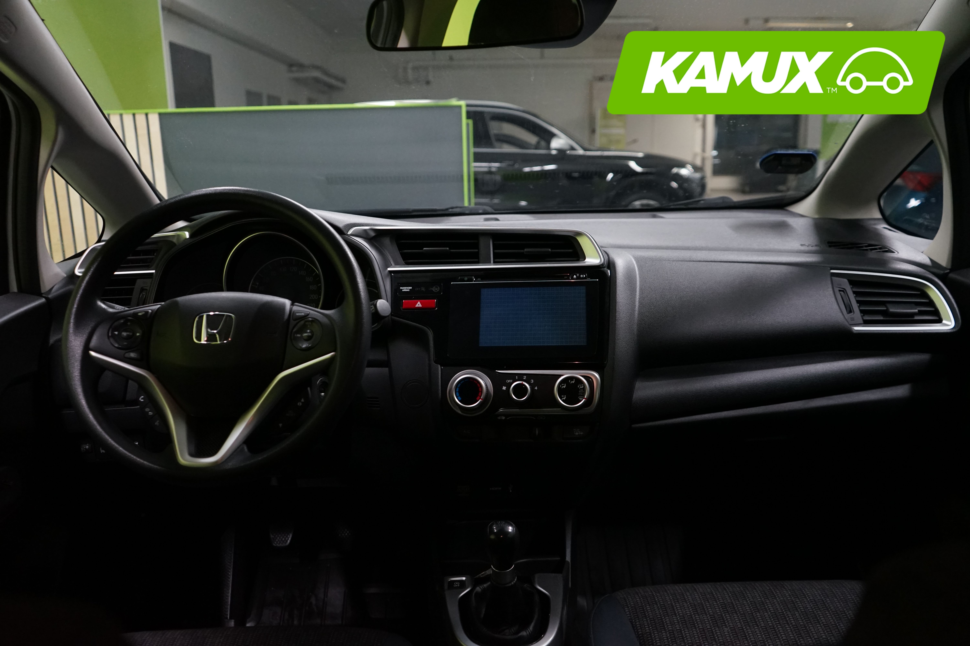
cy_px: 323
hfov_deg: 65.5
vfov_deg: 46.4
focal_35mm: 28
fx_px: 754
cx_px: 485
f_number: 4
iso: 2500
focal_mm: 28
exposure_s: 1/50
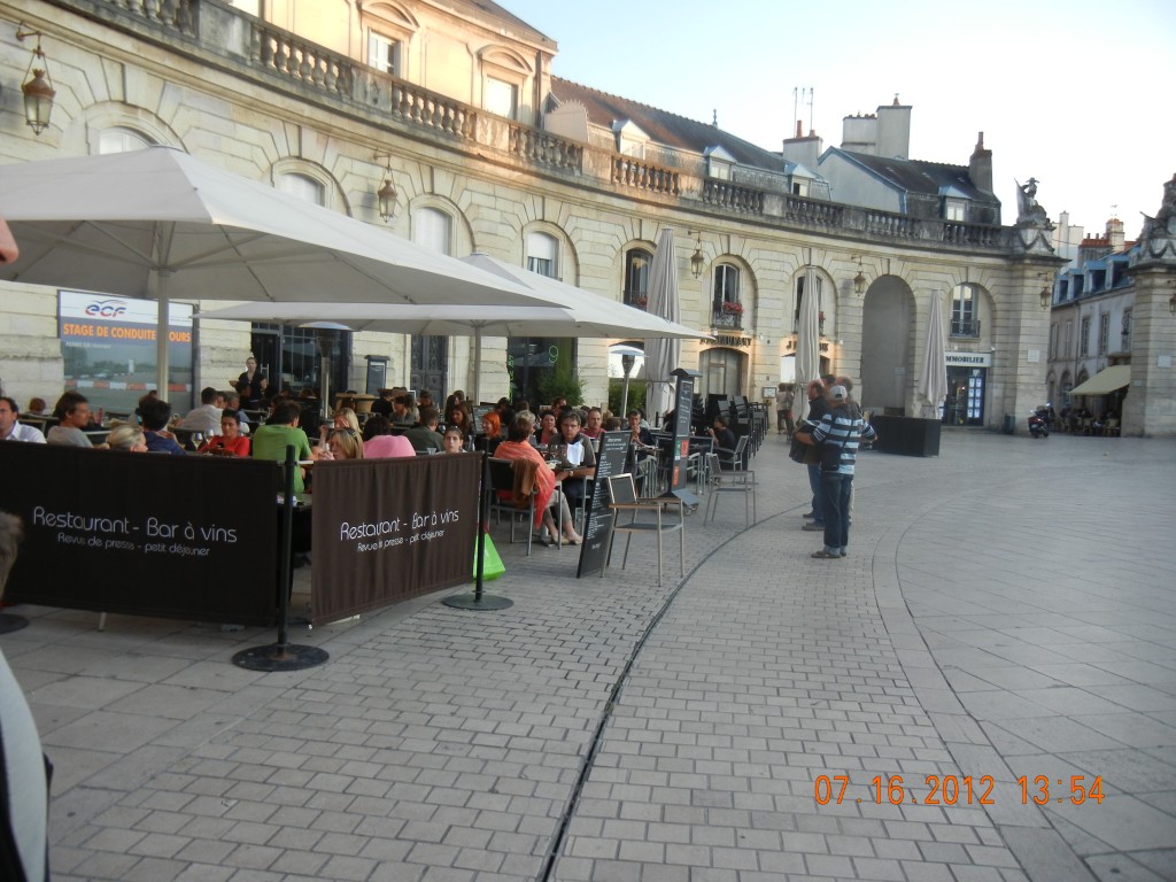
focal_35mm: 30
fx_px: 1019
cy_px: 441
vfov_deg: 46.8
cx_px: 588
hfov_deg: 60.0
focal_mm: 5.4
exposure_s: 1/137
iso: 160
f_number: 3.5
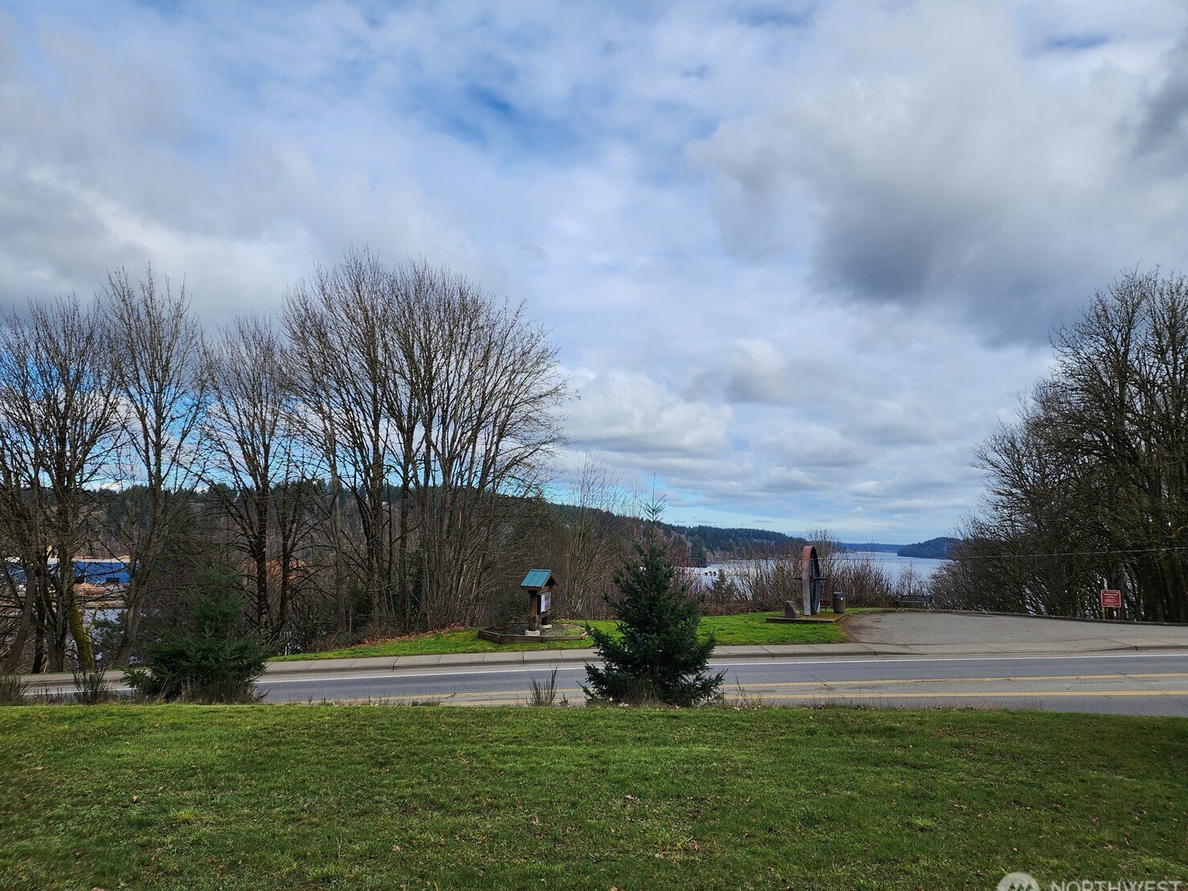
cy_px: 442
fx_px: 858
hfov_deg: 69.3
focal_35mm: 25
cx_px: 560
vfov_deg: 54.9
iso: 12
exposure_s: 1/728
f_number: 1.8
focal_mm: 6.4
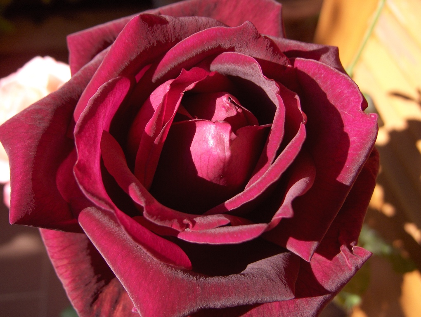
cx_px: 210
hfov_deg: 47.8
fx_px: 475
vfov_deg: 36.9
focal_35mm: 39
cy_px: 158
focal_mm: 8
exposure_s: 1/353
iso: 100
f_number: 2.8
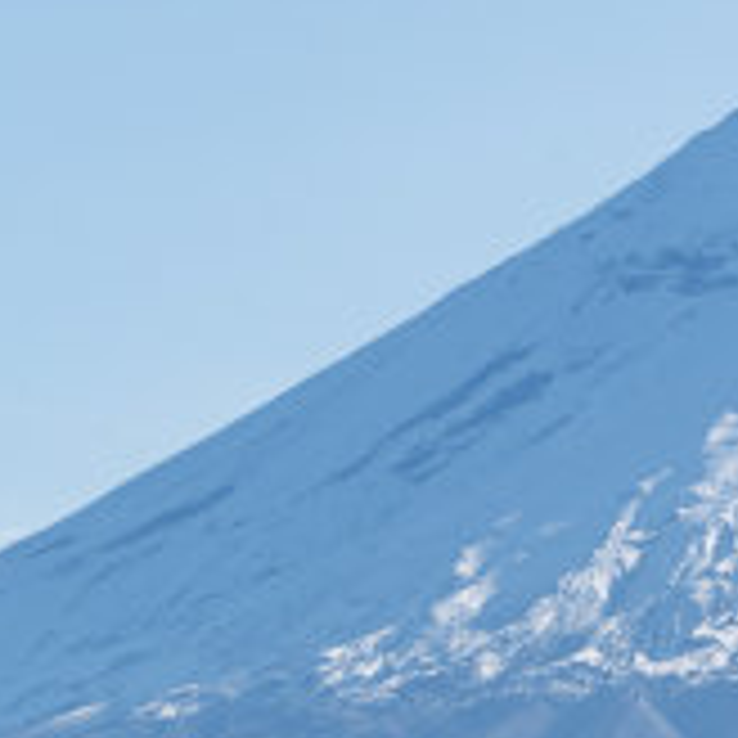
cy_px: 360
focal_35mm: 760
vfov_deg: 2.3
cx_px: 999
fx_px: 18332
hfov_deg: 2.3
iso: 200
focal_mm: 240
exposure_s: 1/640
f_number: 11
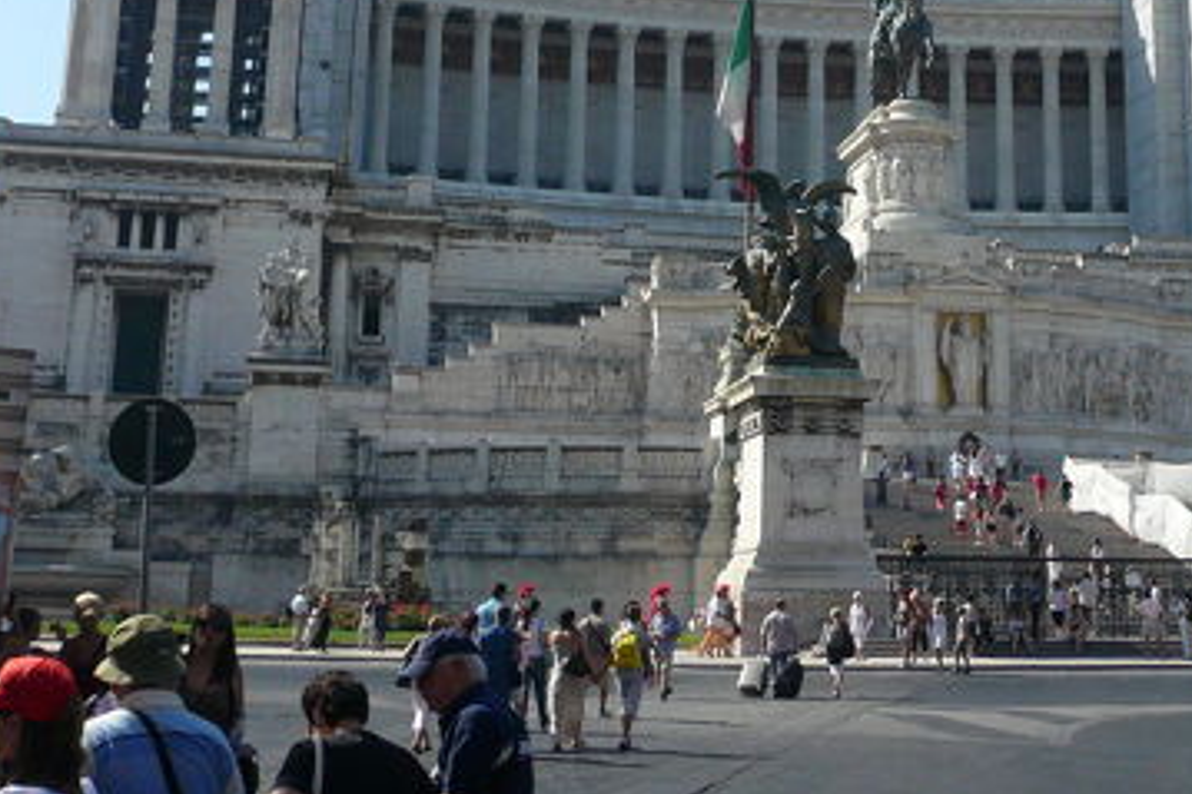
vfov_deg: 20.7
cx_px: 827
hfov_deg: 31.1
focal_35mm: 64
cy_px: 68
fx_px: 2118
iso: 100
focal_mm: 5.4
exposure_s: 1/200
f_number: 9
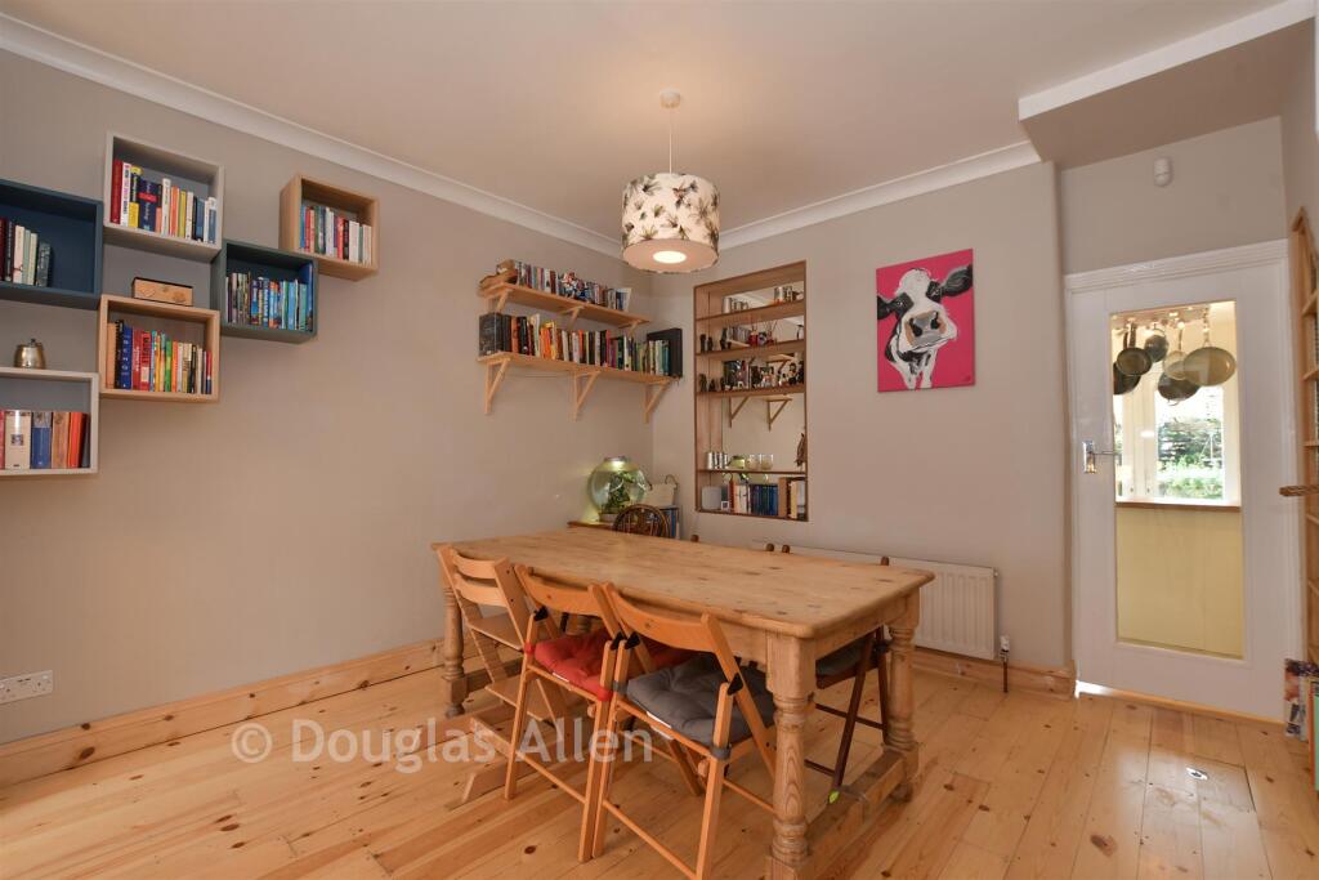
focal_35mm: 15
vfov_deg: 77.3
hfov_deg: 100.4
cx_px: 660
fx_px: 550
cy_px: 440
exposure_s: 1
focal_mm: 10
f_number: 8
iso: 125
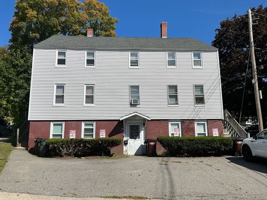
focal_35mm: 29
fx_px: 224
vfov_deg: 48.2
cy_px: 100
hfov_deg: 61.7
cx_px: 134
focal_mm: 3
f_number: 1.8
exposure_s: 1/3534
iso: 25
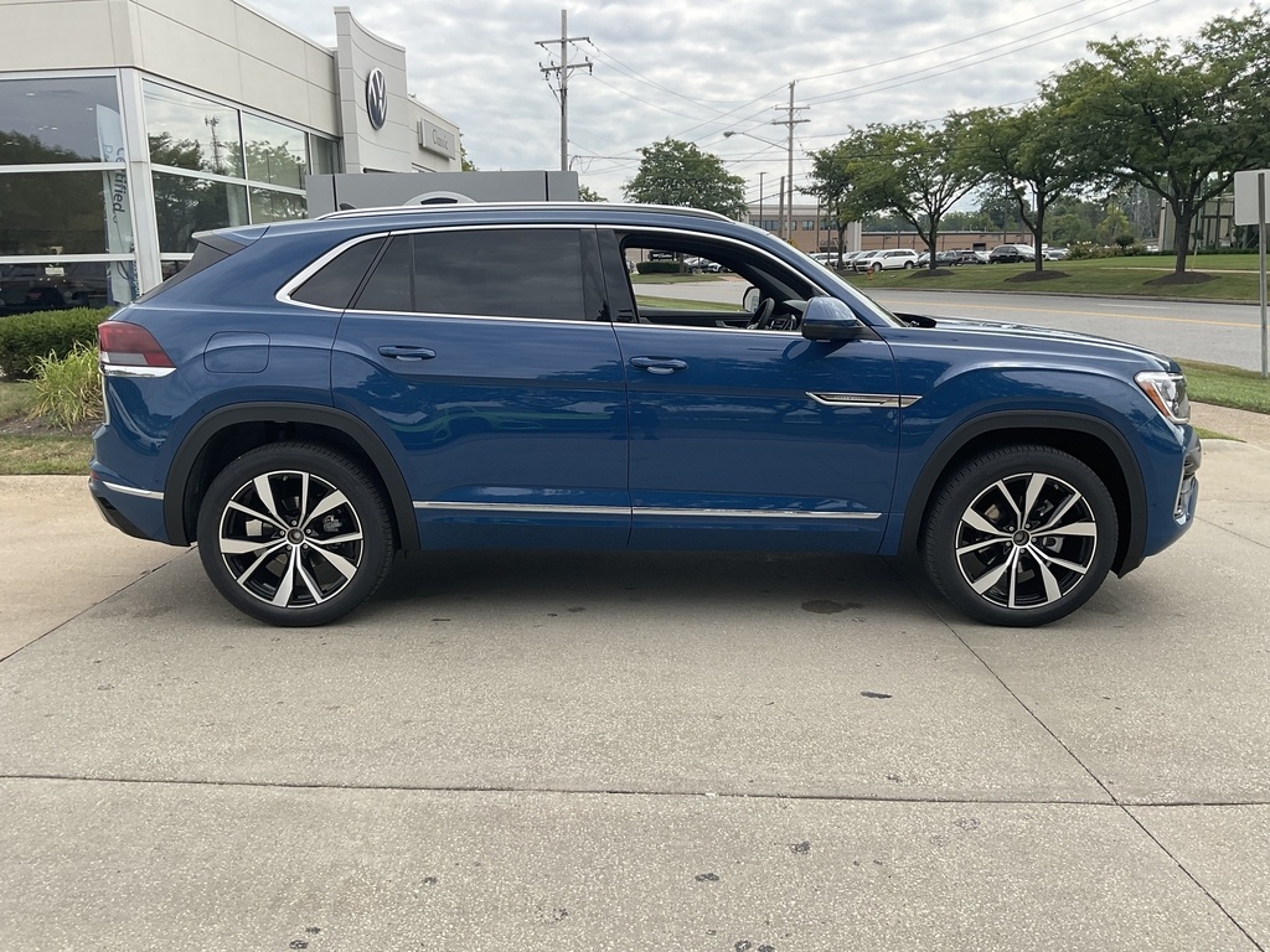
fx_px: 1064
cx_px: 635
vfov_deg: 48.2
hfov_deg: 61.7
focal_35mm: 29
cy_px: 476
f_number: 1.8
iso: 16
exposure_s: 1/1076
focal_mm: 3
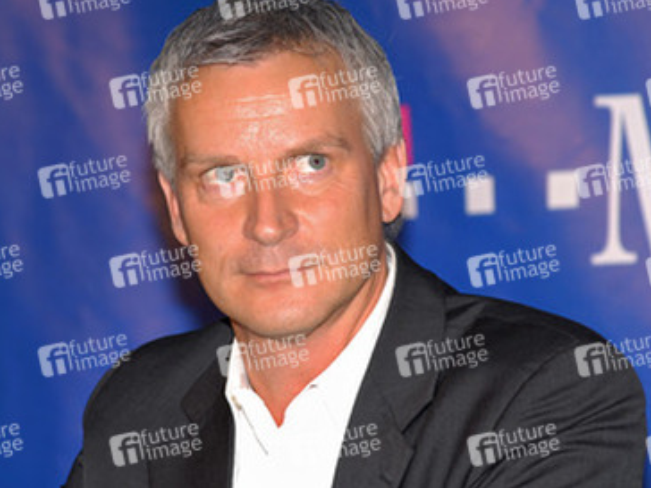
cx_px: 284
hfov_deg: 7.2
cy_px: 222
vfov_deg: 5.4
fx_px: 5183
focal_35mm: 276
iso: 200
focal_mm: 155
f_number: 7.1
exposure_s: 1/60
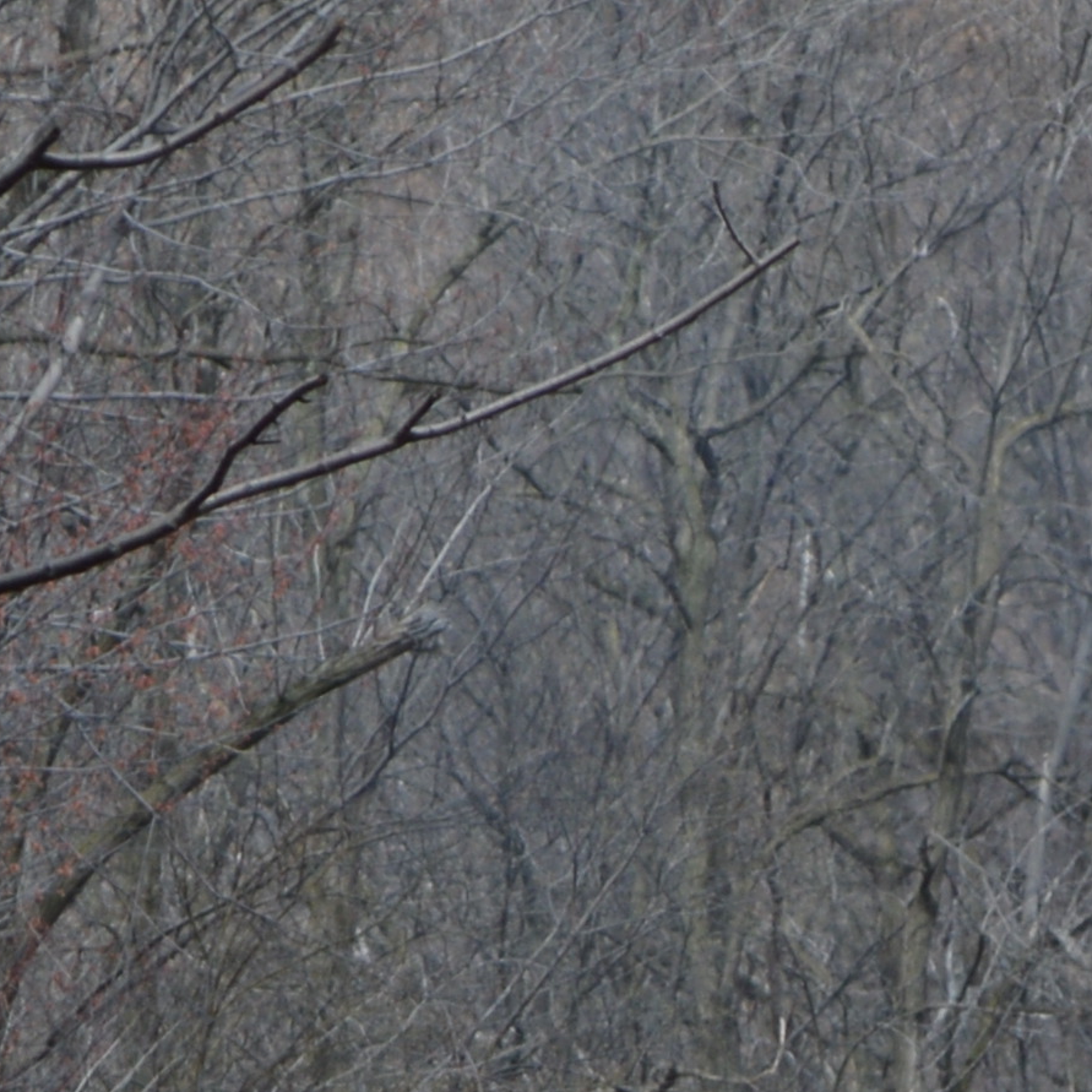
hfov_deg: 3.7
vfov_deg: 3.7
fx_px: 16877
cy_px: 1530
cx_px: 1889
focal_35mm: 473
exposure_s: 1/250
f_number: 8
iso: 100
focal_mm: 55
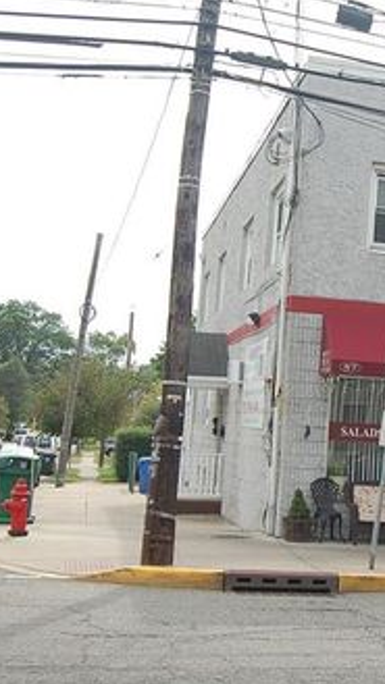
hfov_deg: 18.5
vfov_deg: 33.8
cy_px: 341
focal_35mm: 62
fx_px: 1126
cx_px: 447
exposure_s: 1/250
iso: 200
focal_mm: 26
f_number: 8
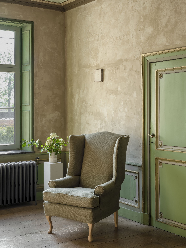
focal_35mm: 52
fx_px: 373
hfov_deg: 28.0
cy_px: 124
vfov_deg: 36.8
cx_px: 93
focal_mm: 65.2
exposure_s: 1/20
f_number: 16
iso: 200
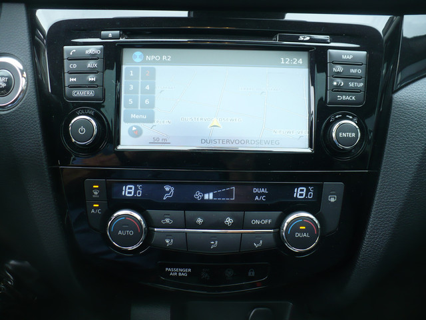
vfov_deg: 38.7
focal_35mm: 37
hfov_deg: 50.1
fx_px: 455
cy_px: 160
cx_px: 213
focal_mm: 6.1
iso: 100
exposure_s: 1/40
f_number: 2.8
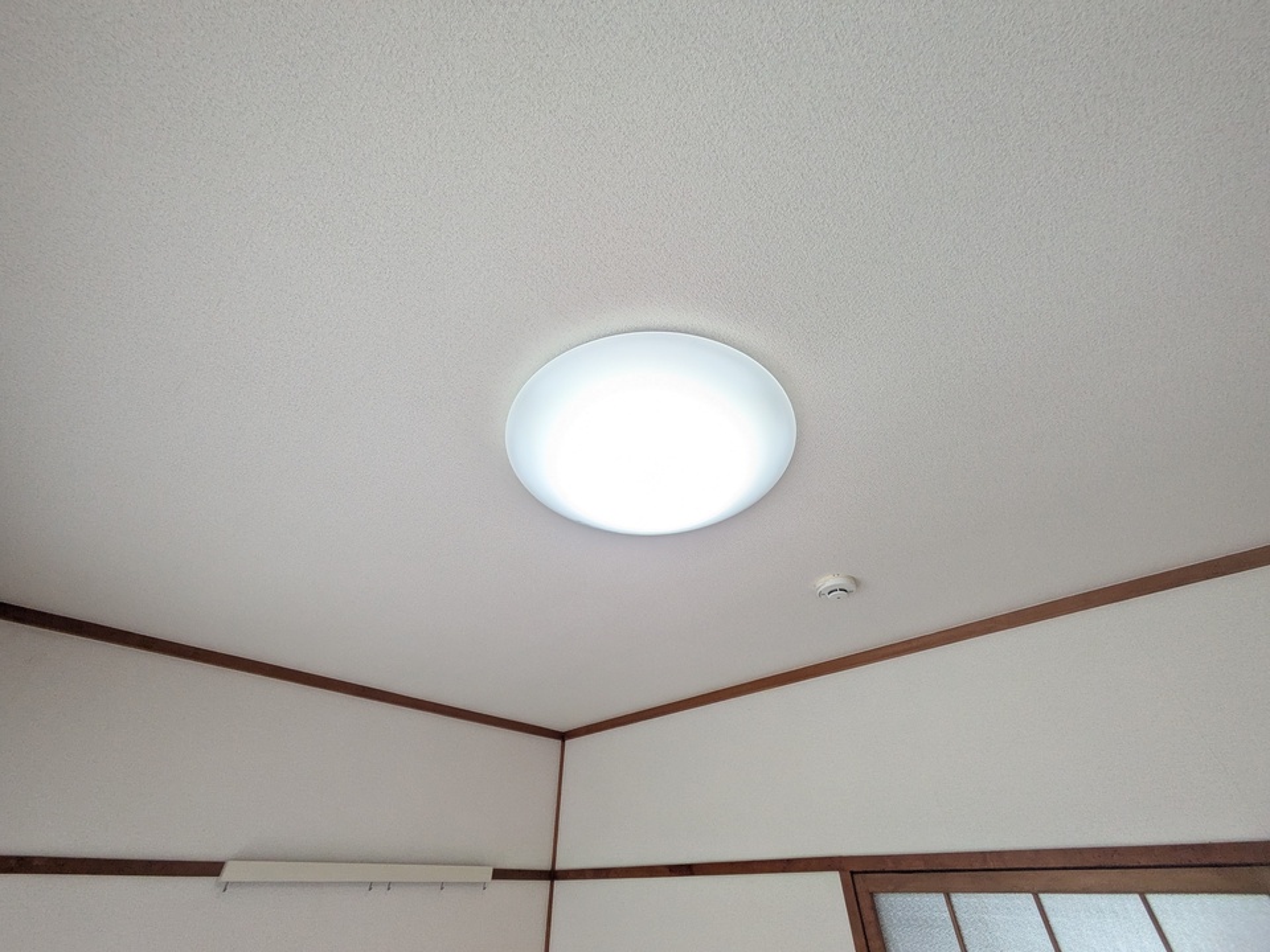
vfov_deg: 85.7
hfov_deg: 102.1
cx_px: 635
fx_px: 514
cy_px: 476
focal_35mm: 14
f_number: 2.2
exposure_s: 1/277
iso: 42
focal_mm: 1.83
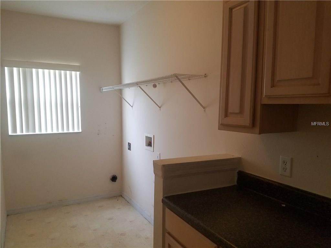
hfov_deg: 67.3
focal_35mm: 26
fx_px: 249
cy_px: 124
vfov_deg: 53.1
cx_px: 166
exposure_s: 1/30
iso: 160
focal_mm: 4.2
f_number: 1.7
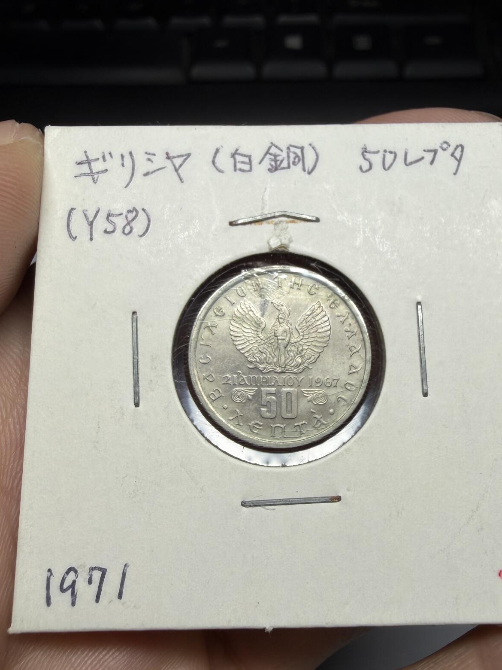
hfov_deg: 46.8
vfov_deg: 59.7
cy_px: 384
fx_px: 580
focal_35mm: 30
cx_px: 264
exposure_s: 1/297
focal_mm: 2.22
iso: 40
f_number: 2.2
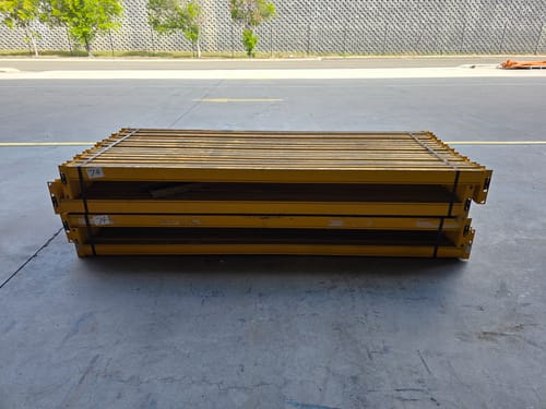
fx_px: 363
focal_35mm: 23
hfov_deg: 73.9
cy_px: 204
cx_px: 273
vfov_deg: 58.9
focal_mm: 6.3
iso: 32
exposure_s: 1/359
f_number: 1.7
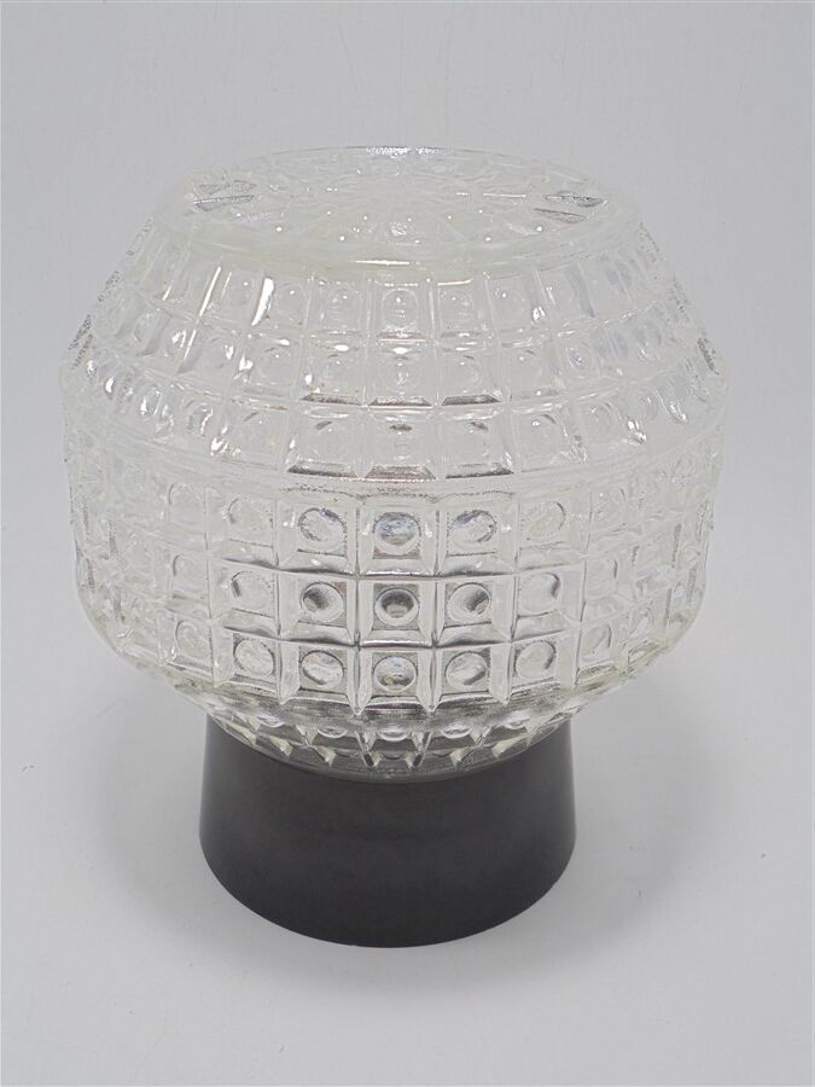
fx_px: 1350
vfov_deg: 43.9
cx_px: 408
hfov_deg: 33.6
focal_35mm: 43
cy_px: 544
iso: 100
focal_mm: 7.8
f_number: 4.5
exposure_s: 1/60
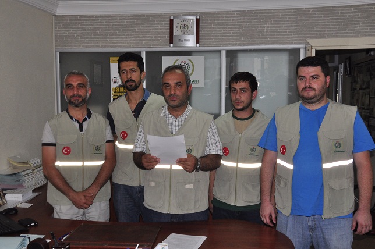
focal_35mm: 42
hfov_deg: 46.4
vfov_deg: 31.8
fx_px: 437
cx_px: 188
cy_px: 124
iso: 640
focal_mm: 28
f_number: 6.3
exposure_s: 1/80
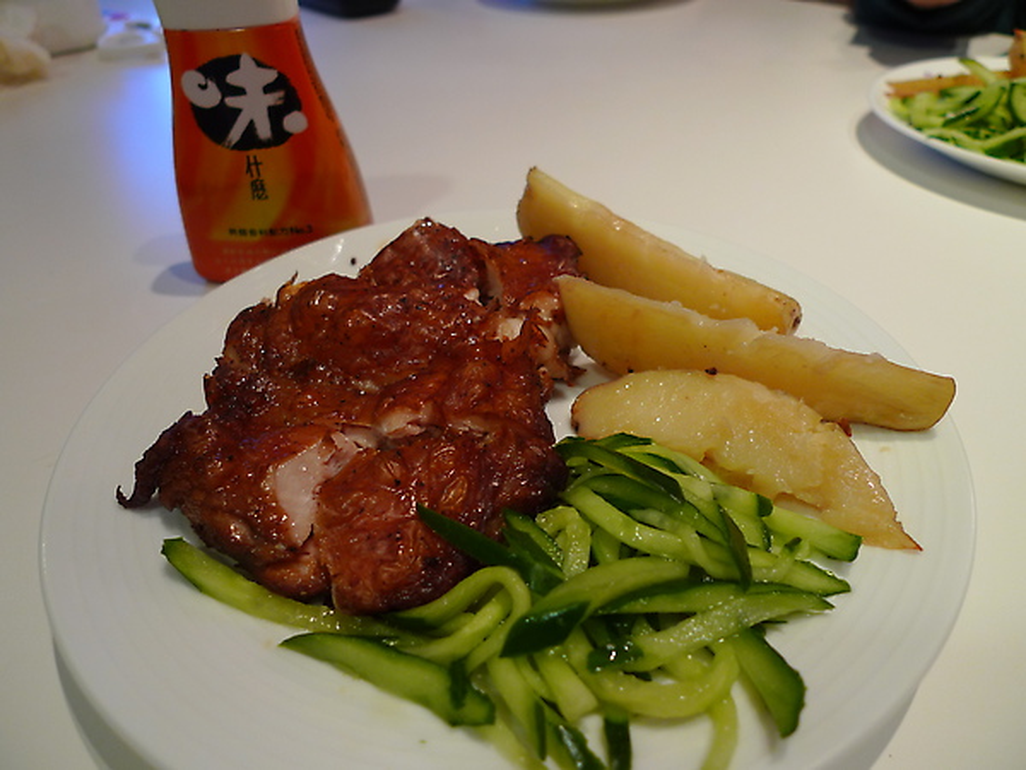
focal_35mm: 24
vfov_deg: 56.8
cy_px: 385
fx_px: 711
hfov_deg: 71.6
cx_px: 513
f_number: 2
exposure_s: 1/30
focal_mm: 5.1
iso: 160
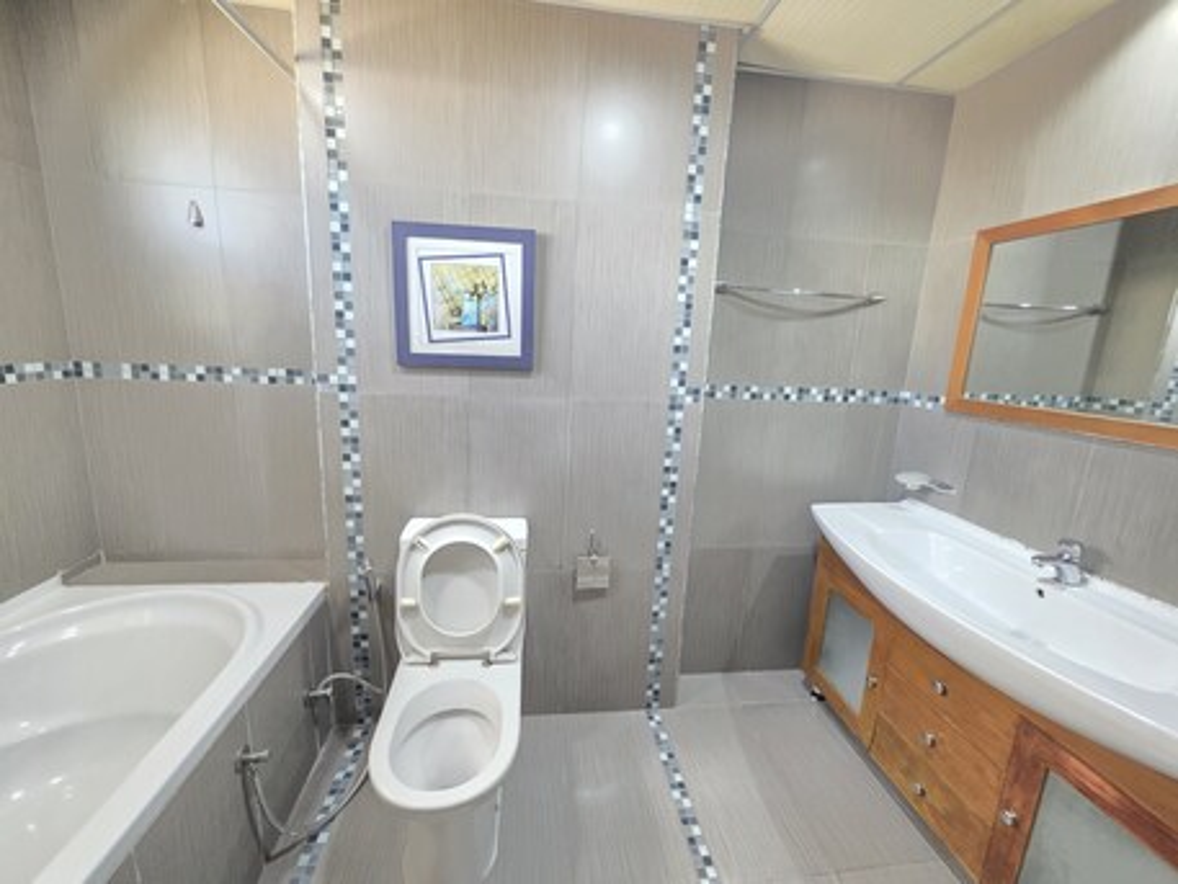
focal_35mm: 13
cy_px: 442
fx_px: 443
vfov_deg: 89.9
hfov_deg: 106.2
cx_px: 589
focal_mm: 2.2
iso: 1000
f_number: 1.9
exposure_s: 1/50
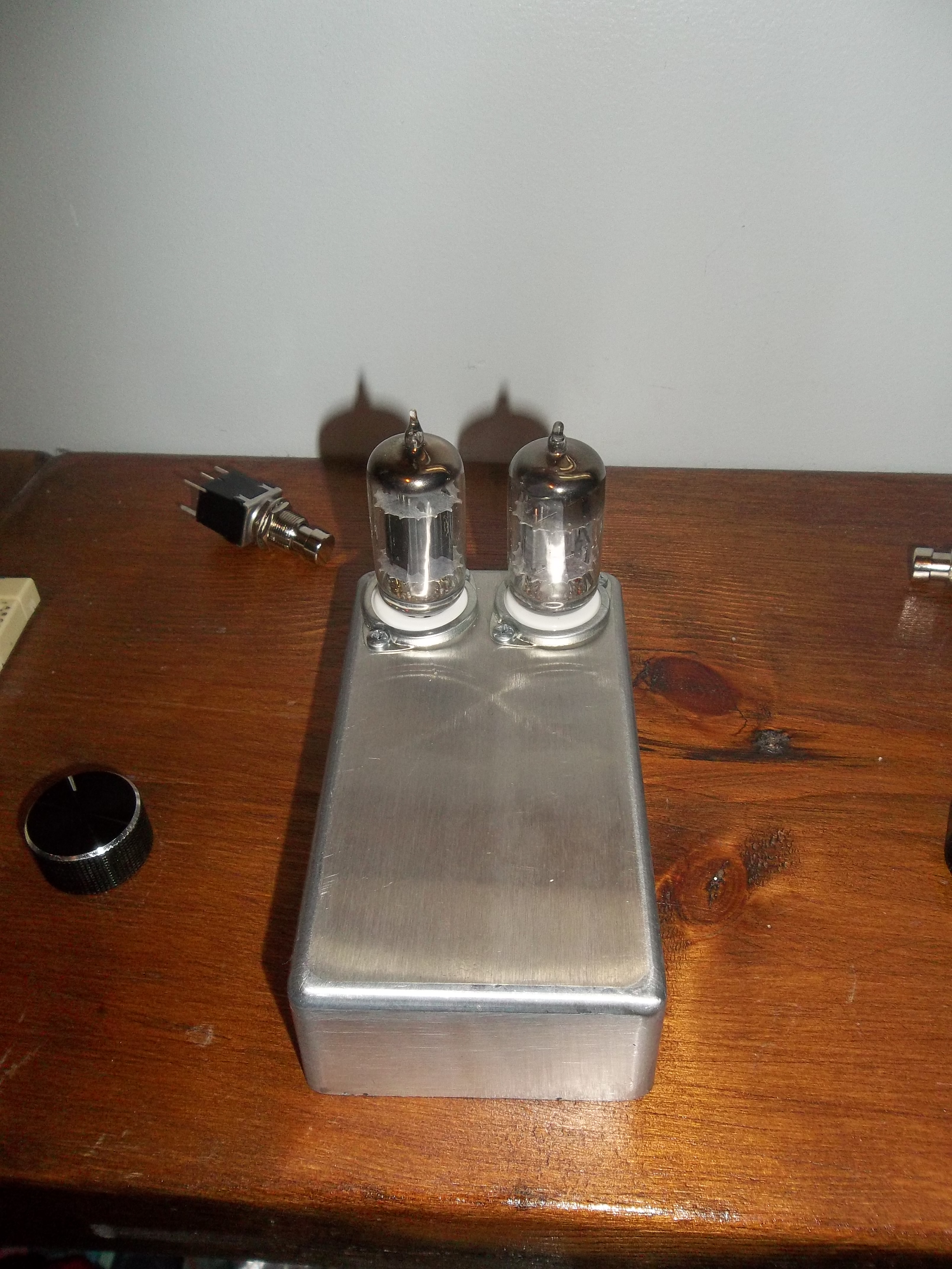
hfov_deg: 51.4
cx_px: 476
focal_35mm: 27
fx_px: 990
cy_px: 634
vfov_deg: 65.3
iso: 160
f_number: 3.5
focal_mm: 4.9
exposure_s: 1/30
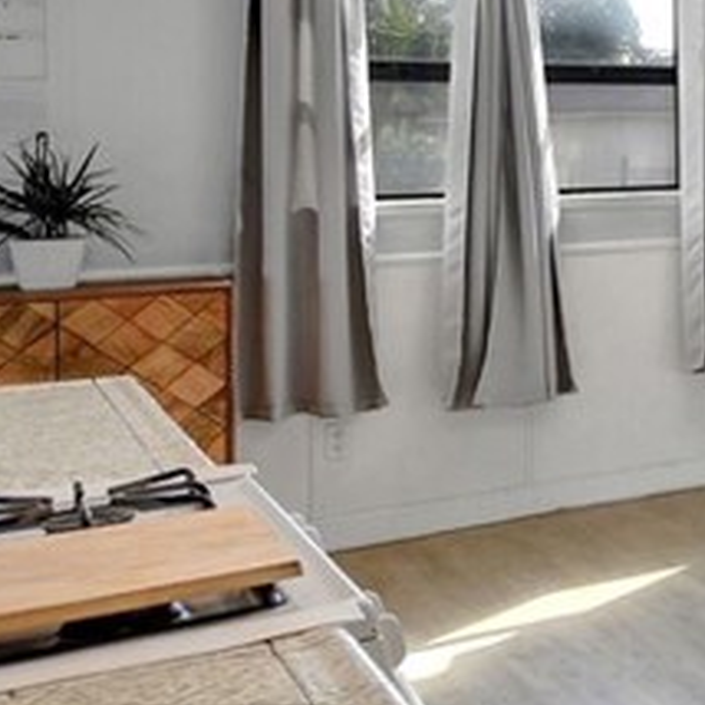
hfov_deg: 18.5
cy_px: 120
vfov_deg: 27.5
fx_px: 1406
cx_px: 1403
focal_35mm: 61
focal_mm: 10
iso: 400
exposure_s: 1/125
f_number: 5.6
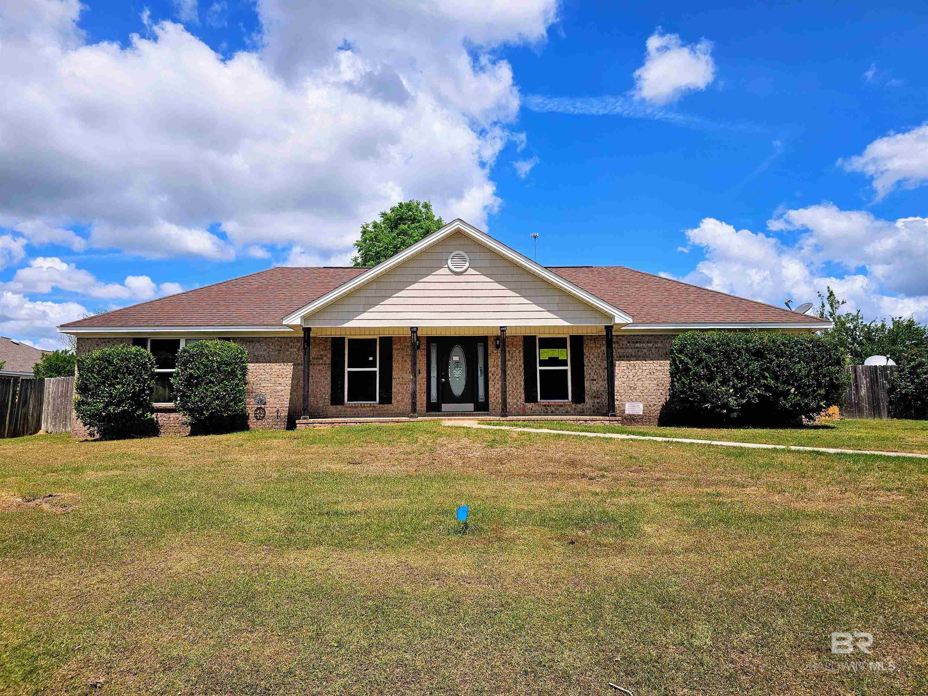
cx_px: 464
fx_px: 617
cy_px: 348
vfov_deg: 58.9
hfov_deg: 73.9
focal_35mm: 23
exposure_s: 1/1789
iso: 12
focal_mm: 6.3
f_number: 1.7
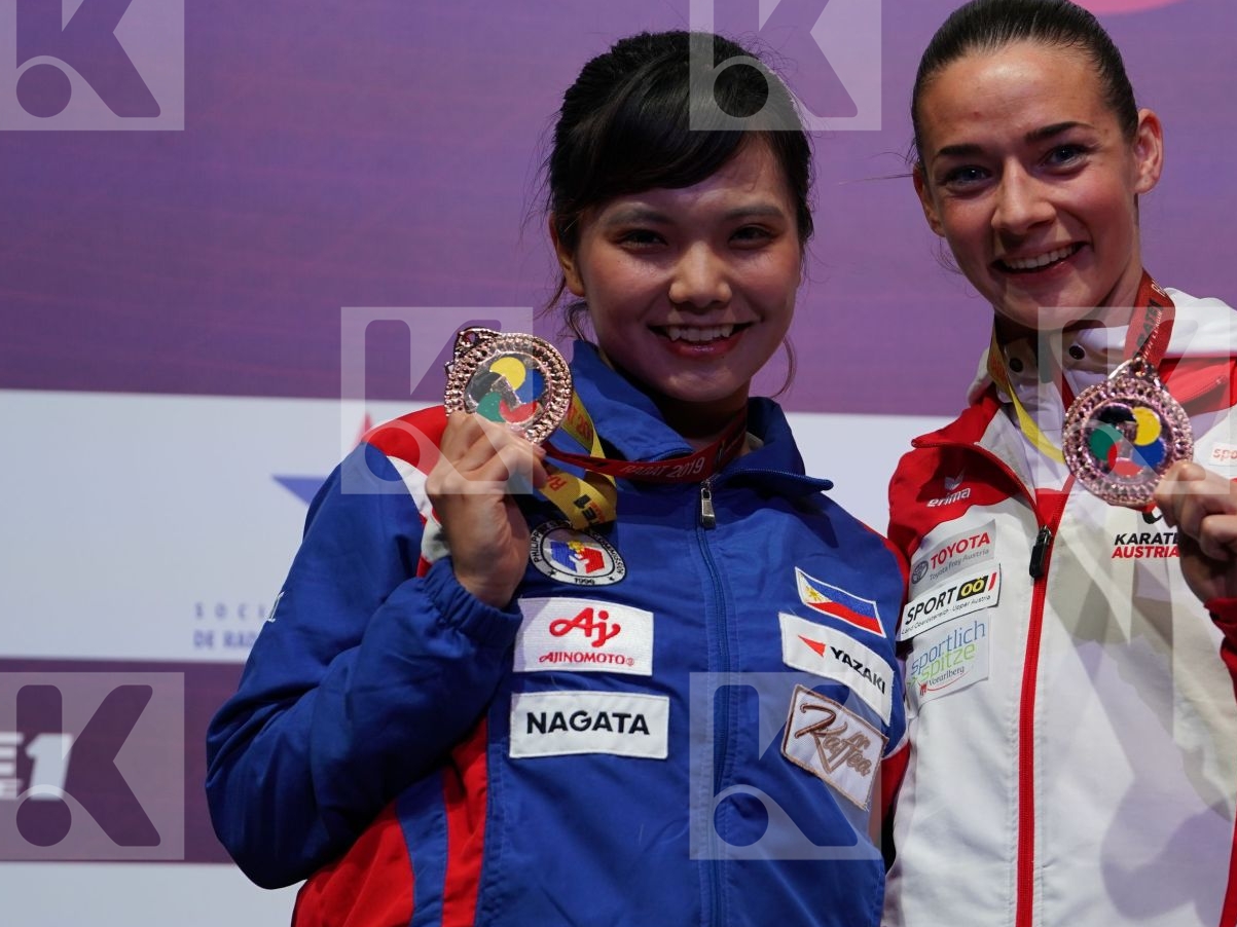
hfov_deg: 7.4
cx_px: 786
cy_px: 401
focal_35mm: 269
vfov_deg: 5.5
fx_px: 9612
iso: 640
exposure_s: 1/250
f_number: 3.5
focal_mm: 187
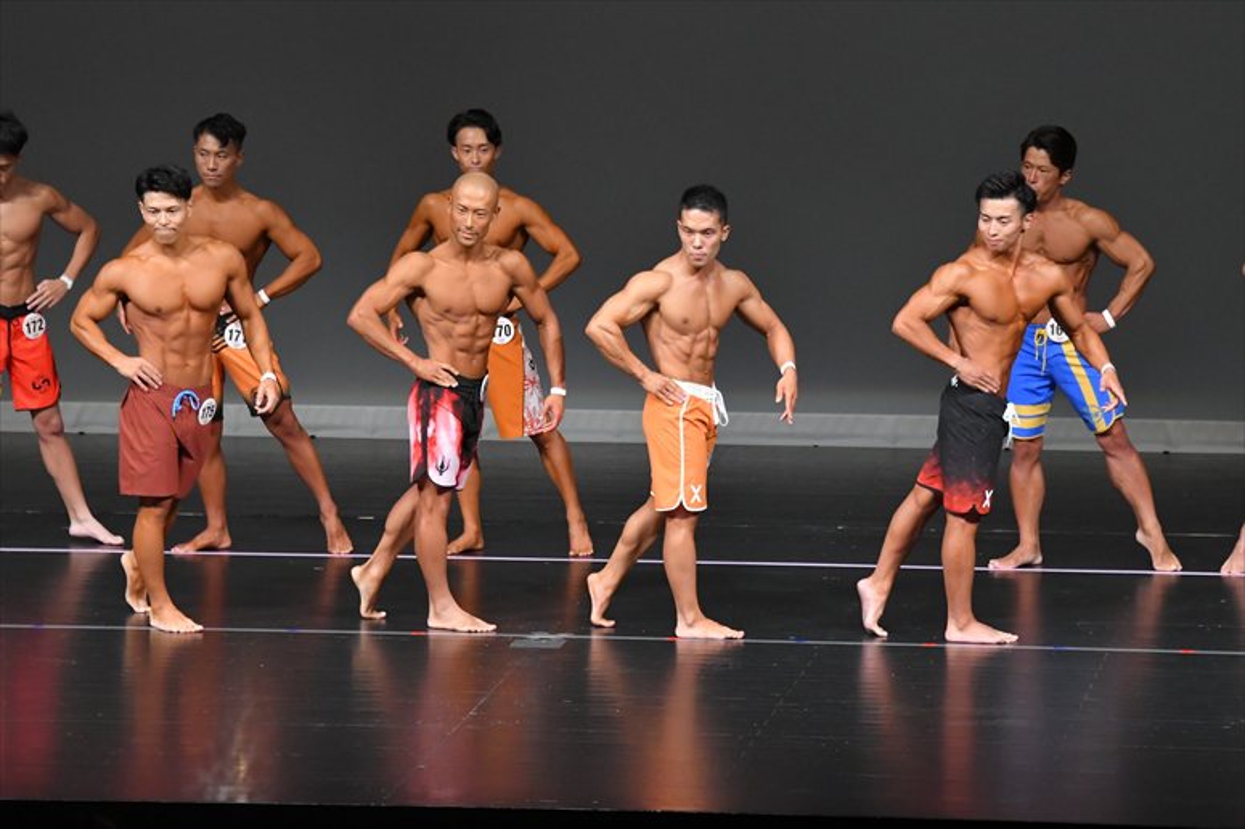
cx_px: 622
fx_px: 8296
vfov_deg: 5.7
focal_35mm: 240
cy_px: 414
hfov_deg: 8.6
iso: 4000
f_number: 5.6
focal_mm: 160
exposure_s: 1/400
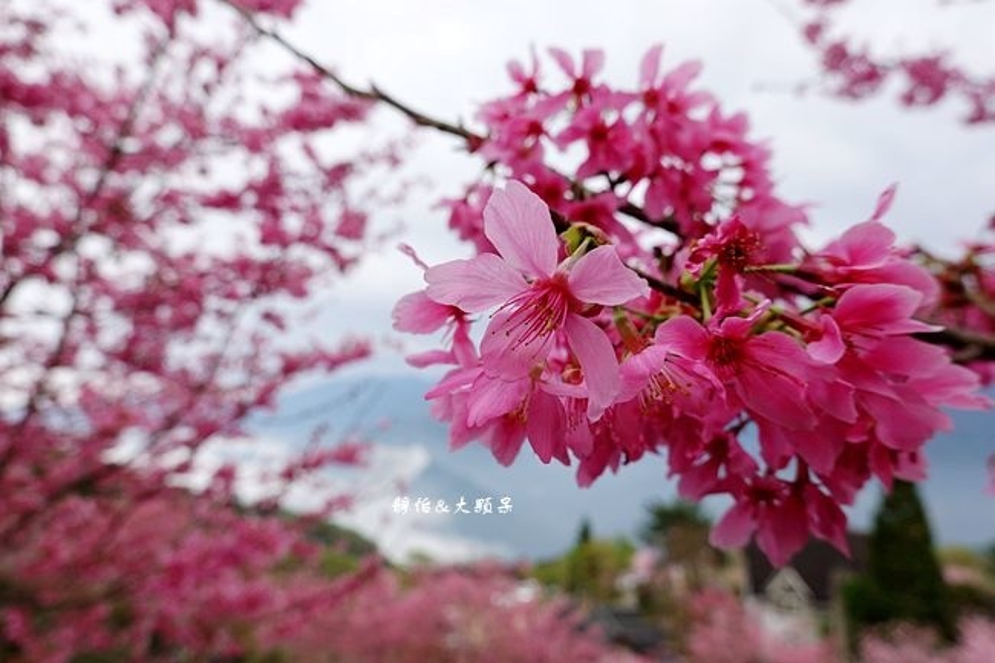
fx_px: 663
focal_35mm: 24
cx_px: 498
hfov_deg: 73.8
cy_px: 332
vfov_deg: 53.1
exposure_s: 1/200
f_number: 4
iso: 125
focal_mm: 9
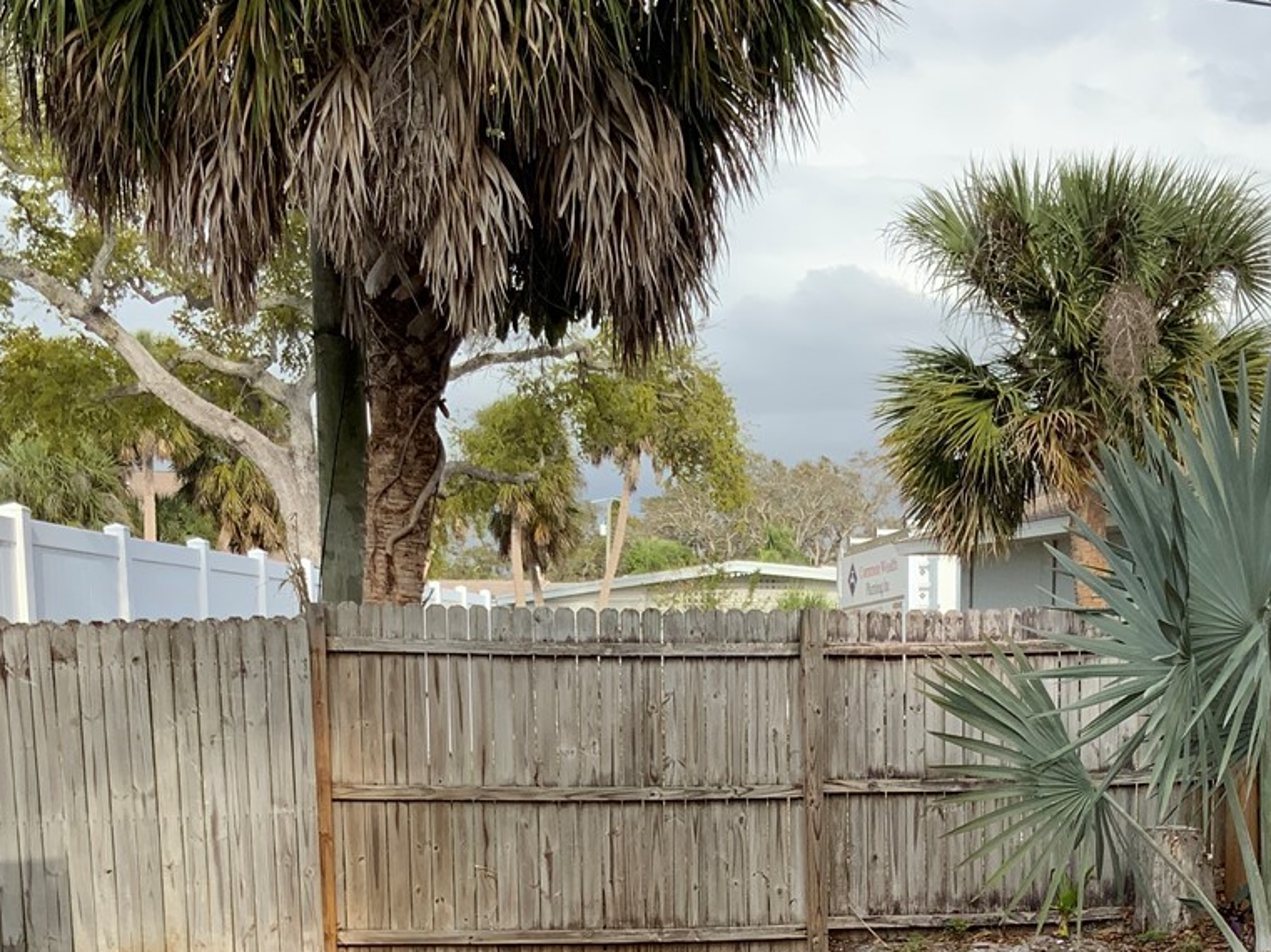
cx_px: 753
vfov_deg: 23.0
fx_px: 2239
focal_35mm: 61
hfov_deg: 31.6
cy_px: 972
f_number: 1.8
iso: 16
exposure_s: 1/898
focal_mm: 3
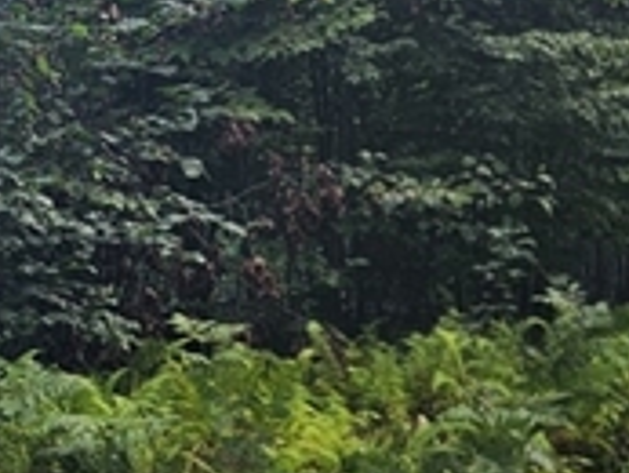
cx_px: -462
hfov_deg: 13.2
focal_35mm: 136
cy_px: 127
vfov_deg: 10.9
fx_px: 2473
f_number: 1.8
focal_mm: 5.4
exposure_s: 1/255
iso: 25
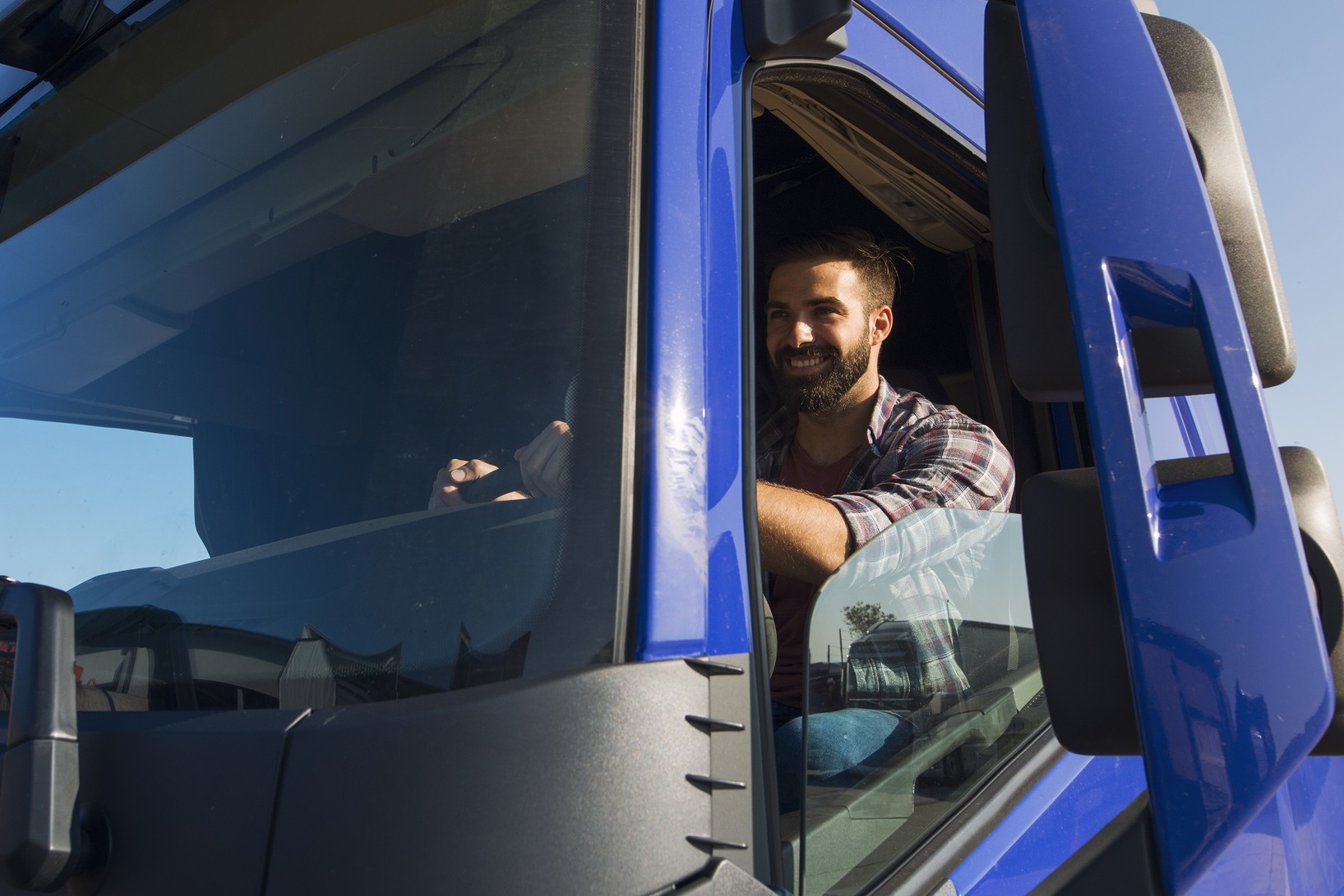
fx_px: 822
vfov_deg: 57.2
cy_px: 406
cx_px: 633
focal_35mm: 22
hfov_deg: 78.5
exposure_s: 1/640
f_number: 7.1
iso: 320
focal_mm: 20
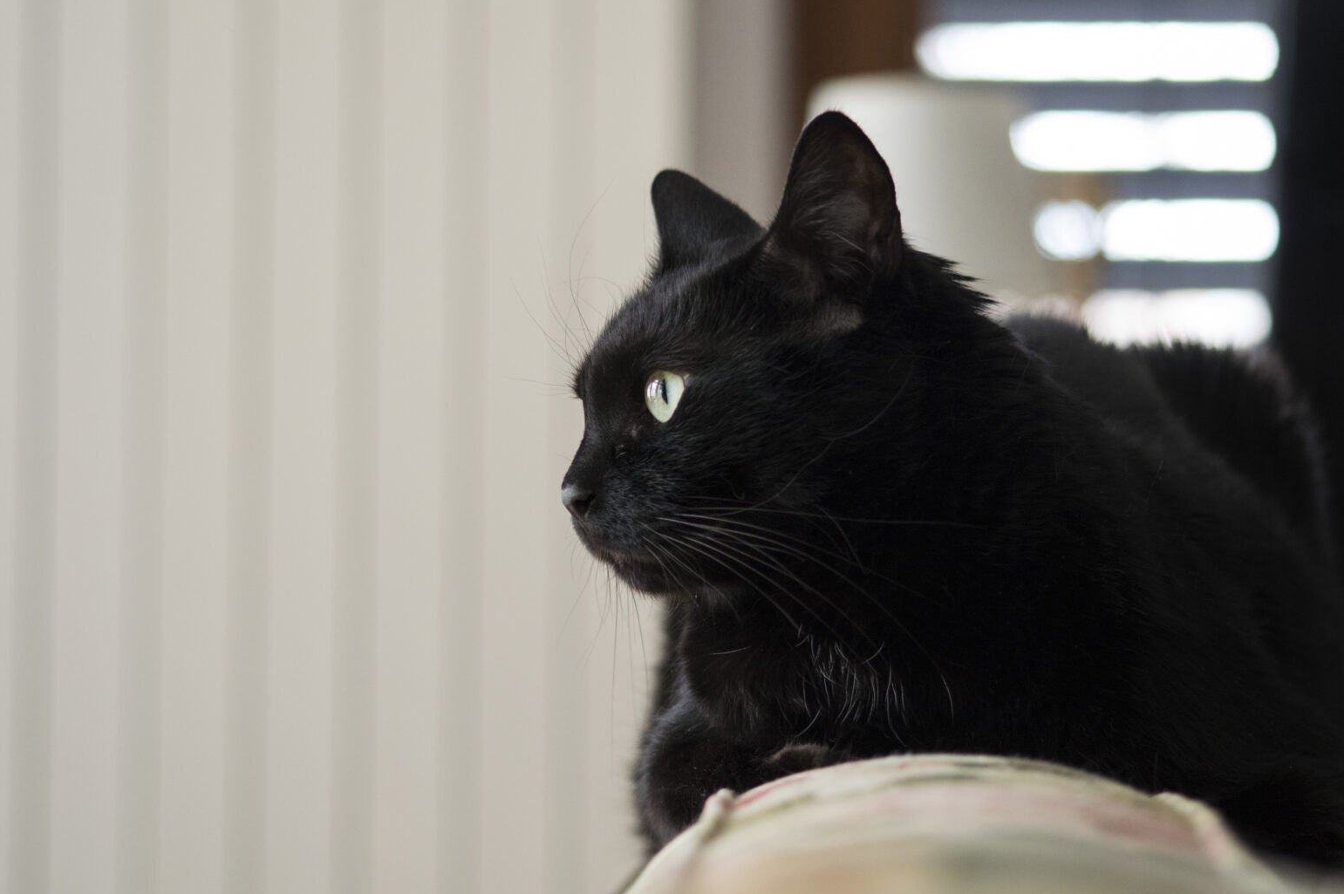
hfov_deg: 18.8
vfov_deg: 12.5
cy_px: 447
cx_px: 682
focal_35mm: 109
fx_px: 4066
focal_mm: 70
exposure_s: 1/20
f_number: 4.5
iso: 800
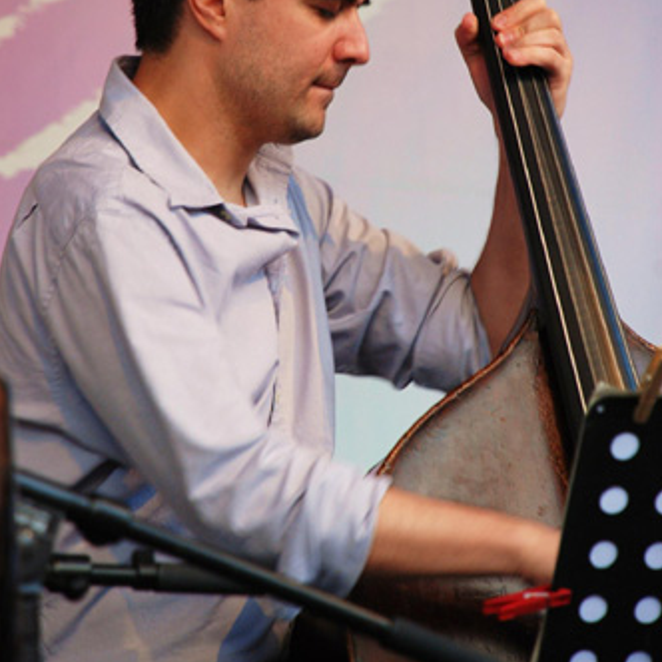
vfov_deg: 6.7
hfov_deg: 6.7
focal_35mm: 260
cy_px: 191
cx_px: 330
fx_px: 5618
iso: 400
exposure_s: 1/60
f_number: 5.6
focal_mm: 135
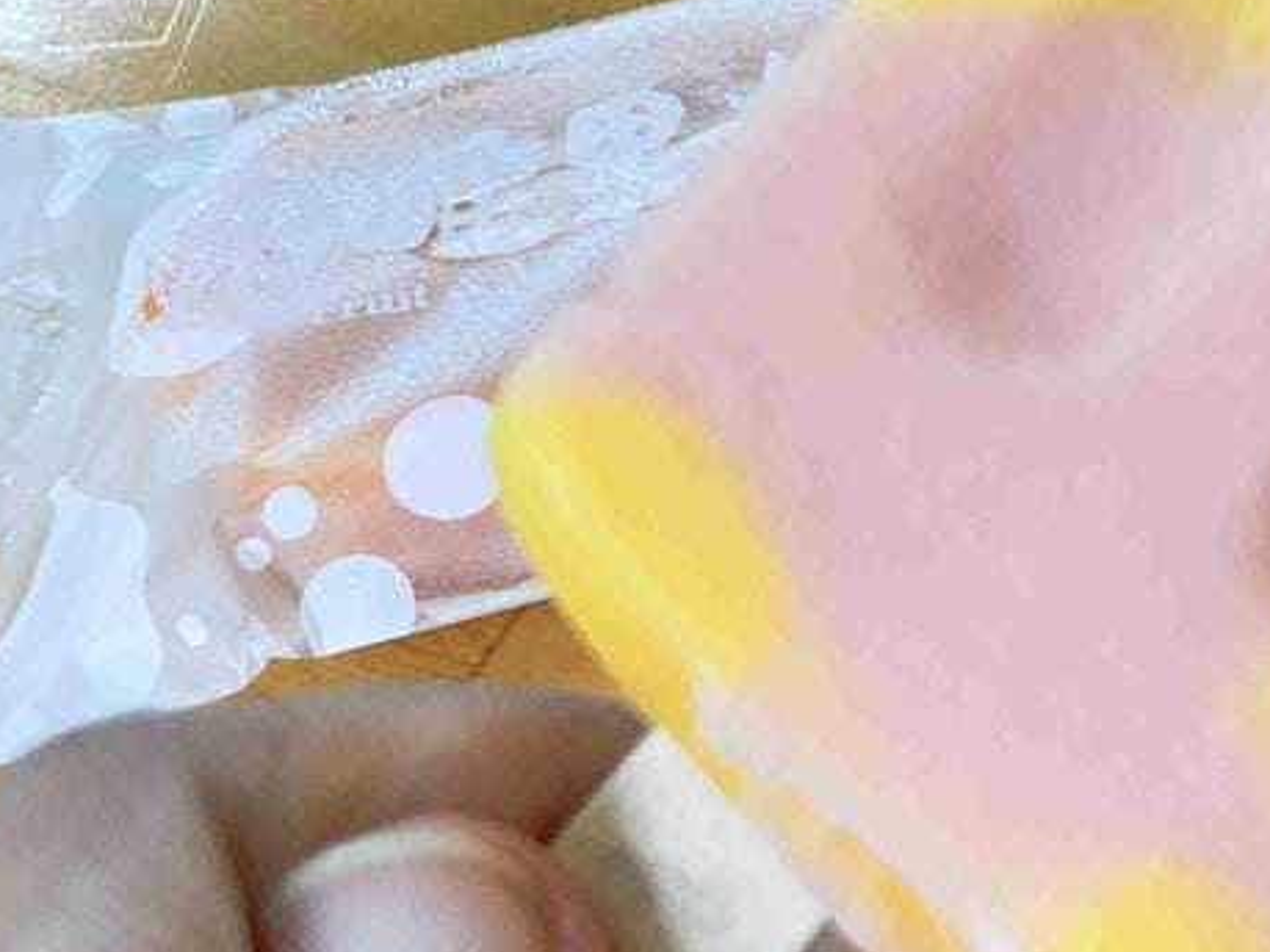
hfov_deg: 27.7
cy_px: 50
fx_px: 2494
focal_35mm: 68
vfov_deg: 21.0
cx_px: 1101
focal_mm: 4.25
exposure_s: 1/120
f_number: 1.8
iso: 125
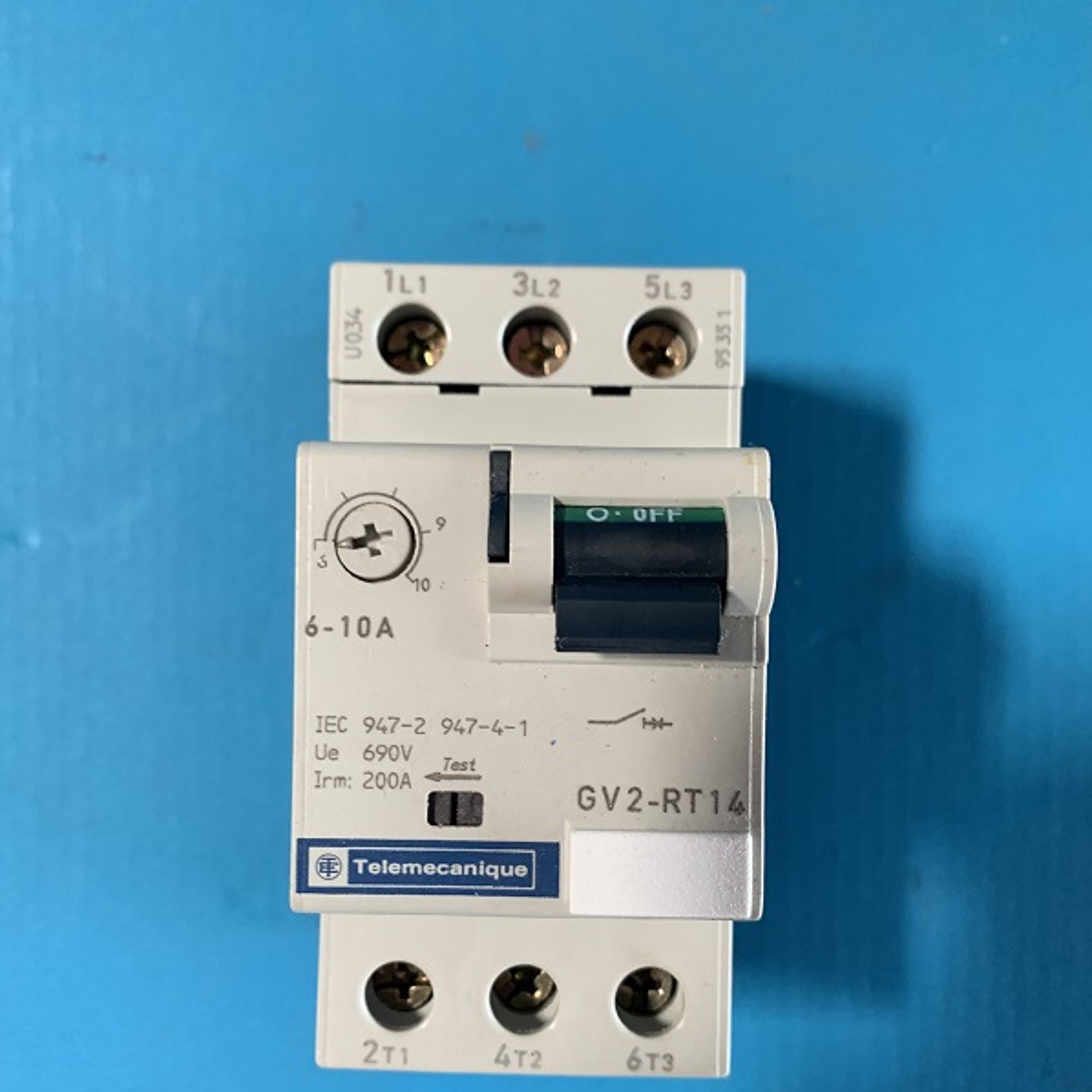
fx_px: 1106
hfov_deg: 52.5
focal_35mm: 31
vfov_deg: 52.5
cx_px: 549
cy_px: 596
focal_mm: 4.25
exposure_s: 1/60
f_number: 1.8
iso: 200
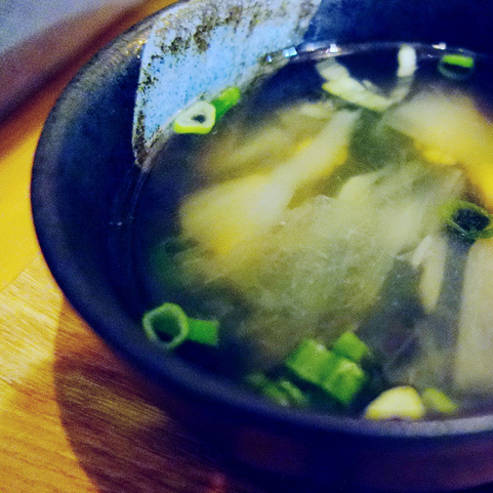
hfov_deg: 37.8
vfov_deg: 39.9
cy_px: 208
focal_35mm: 42
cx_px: 428
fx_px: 677
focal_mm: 10.4
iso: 2000
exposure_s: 1/30
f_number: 2
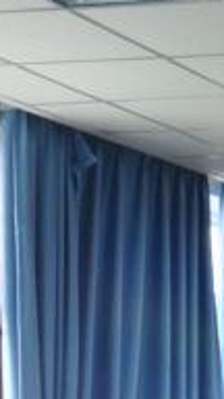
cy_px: 507
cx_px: 620
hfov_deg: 9.0
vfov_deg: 17.5
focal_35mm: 115
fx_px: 1214
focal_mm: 18
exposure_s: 1/30
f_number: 5.6
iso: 800
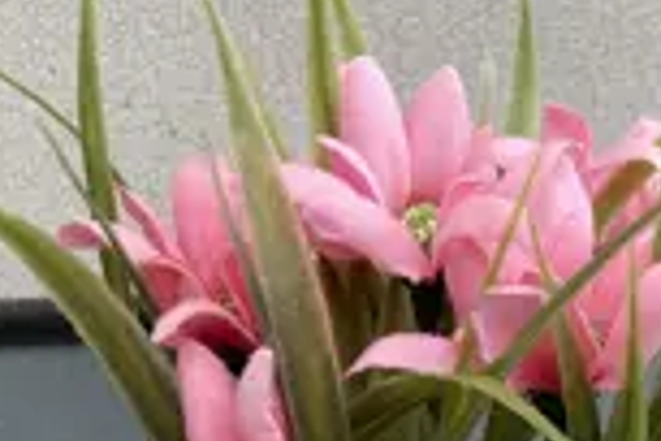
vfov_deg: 16.0
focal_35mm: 81
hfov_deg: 24.9
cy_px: 577
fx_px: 1487
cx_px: 436
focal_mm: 3.99
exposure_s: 1/226
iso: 20
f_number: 1.8
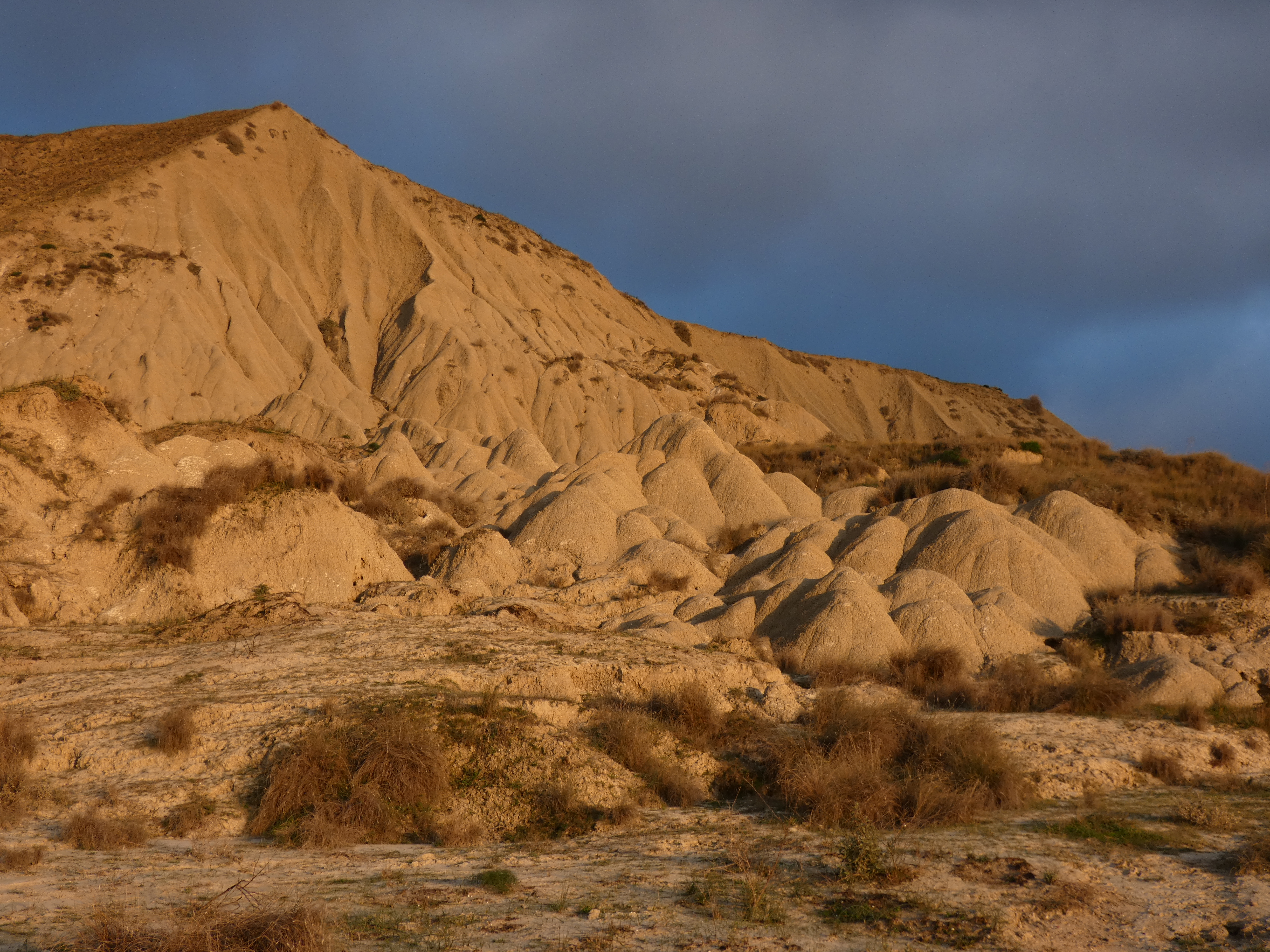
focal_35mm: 50
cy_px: 476
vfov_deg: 29.1
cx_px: 635
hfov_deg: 38.2
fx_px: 1834
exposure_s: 1/200
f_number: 3.9
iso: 80
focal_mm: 9
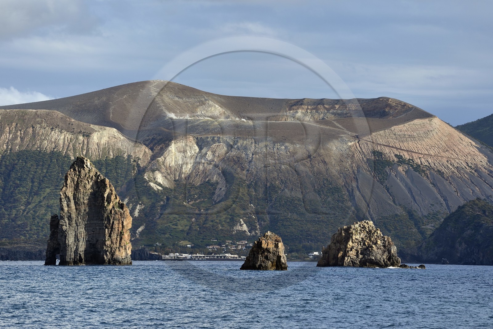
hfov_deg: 10.8
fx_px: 2601
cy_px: 164
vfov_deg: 7.2
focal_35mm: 190
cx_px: 246
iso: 200
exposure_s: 1/800
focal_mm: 190
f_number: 6.3
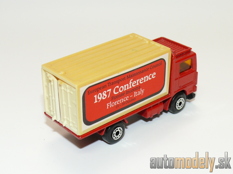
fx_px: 498
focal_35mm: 74
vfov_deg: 19.9
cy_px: 87
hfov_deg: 26.3
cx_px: 116
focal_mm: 11.3
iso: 100
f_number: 4
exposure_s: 1/30
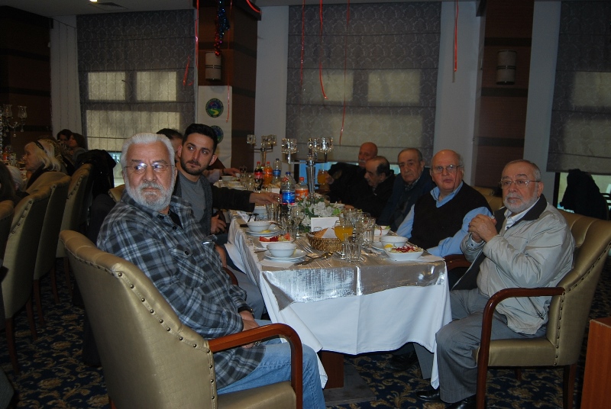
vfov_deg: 43.7
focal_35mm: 30
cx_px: 306
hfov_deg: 61.9
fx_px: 510
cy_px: 204
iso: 200
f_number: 3.8
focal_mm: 20
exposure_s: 1/60
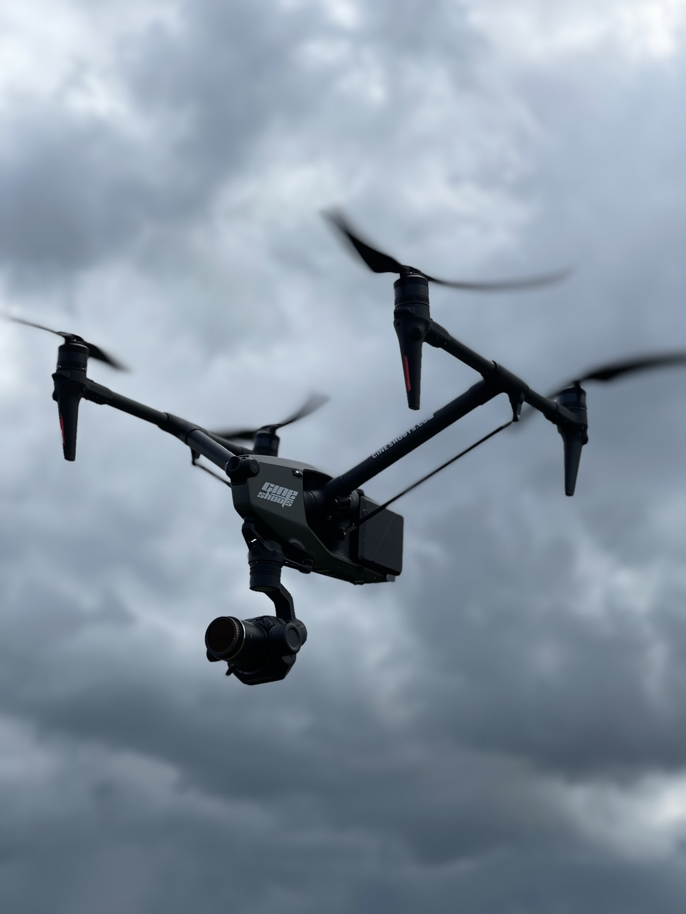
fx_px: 1691
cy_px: 457
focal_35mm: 64
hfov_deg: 22.9
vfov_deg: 30.3
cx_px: 343
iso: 32
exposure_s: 1/1488
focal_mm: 7.5
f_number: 2.2
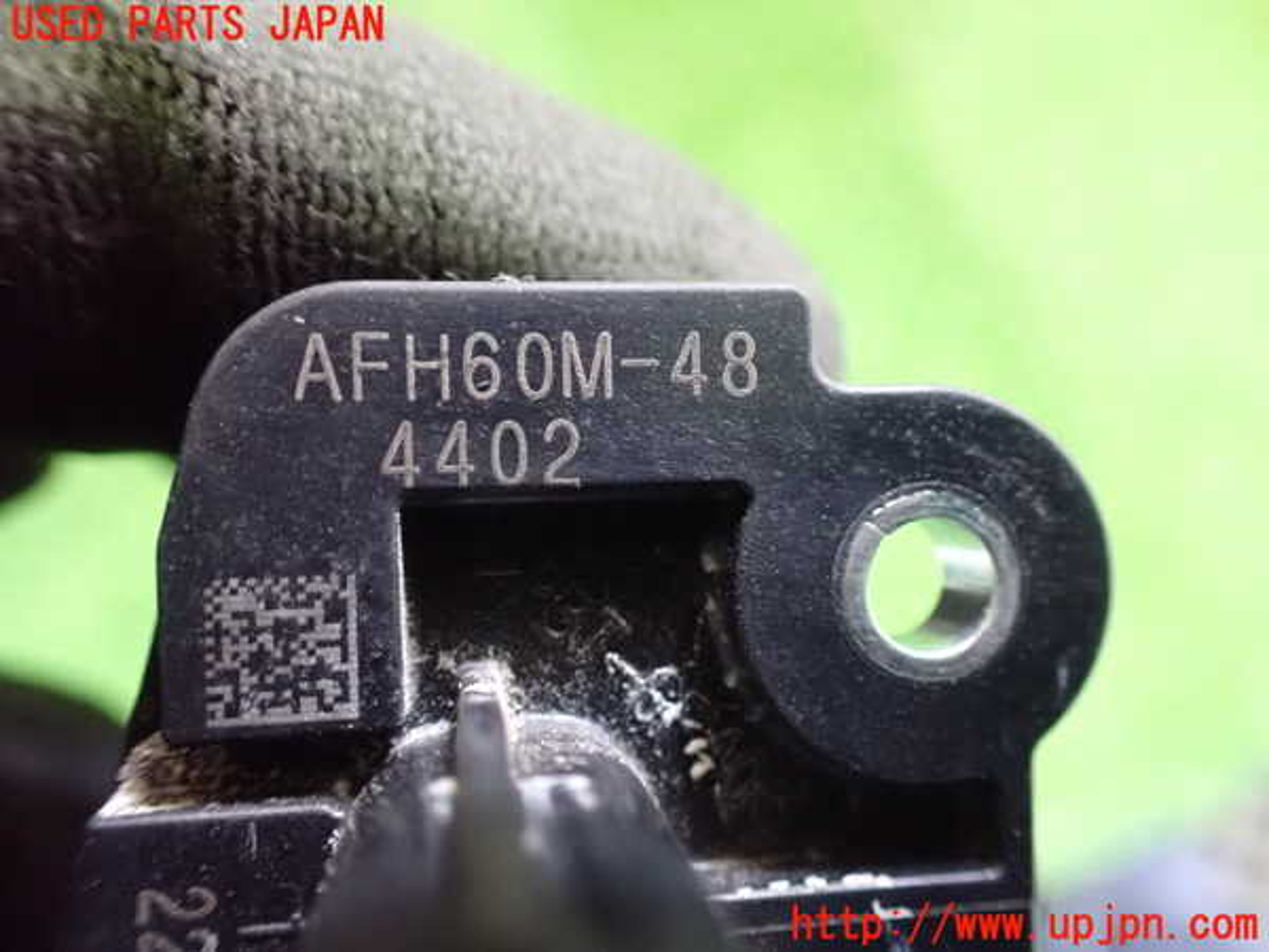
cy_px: 476
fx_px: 1100
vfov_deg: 46.8
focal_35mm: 30
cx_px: 634
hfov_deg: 60.0
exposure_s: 1/20
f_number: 2.3
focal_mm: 5.4
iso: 1600
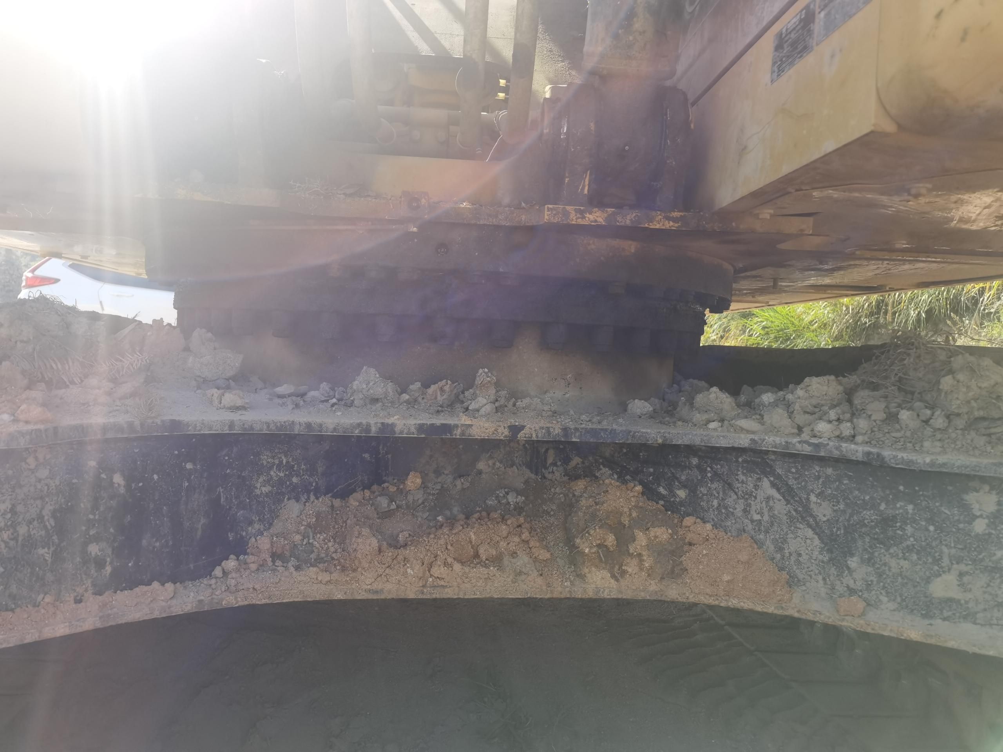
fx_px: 782
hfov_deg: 65.3
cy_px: 376
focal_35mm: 27
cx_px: 502
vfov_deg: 51.4
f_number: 1.9
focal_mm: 6.71
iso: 50
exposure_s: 1/1000
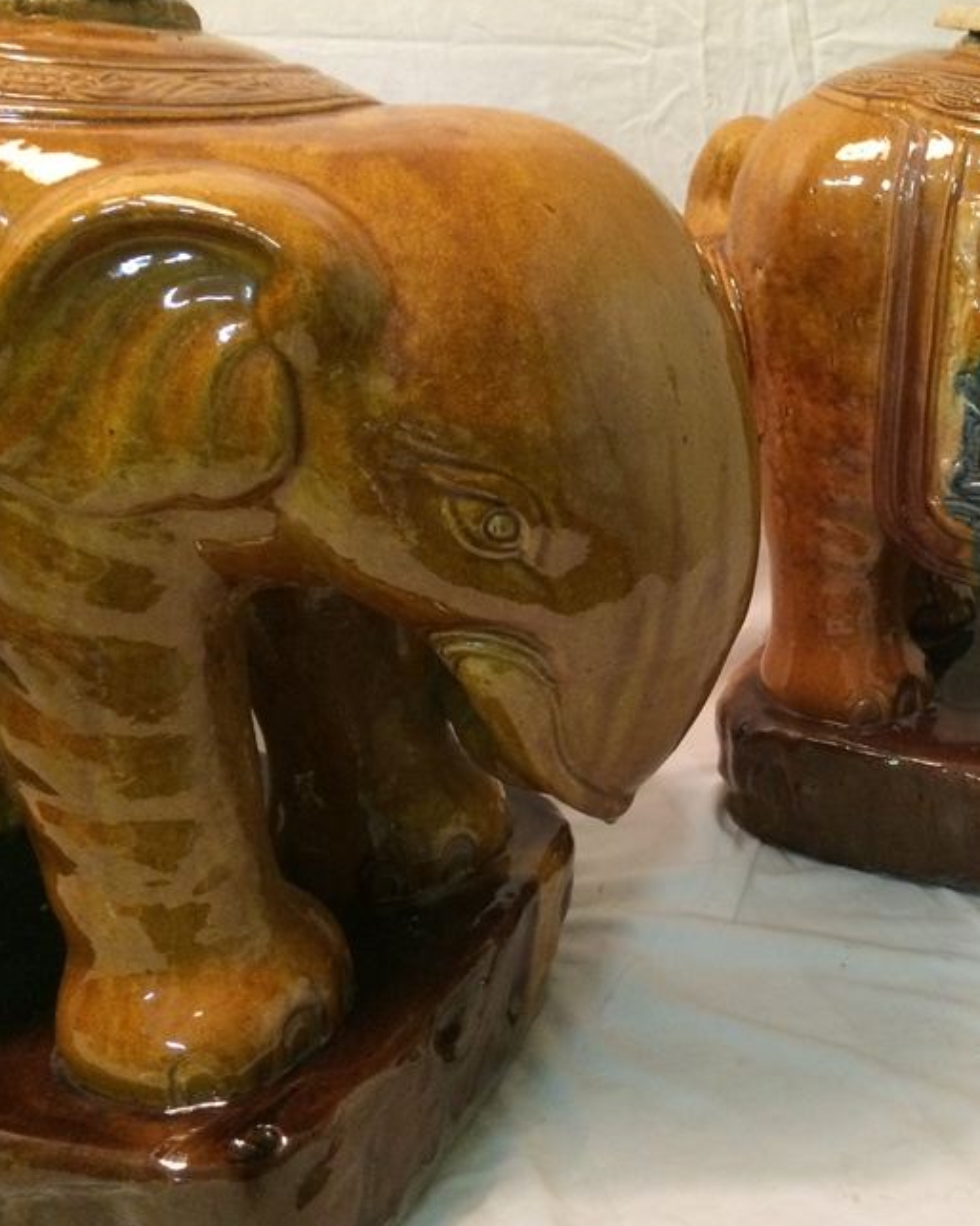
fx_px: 1487
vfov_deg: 44.8
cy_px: 621
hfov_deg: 35.0
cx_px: 822
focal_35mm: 41
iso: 320
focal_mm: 4.12
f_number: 2.2
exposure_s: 1/15
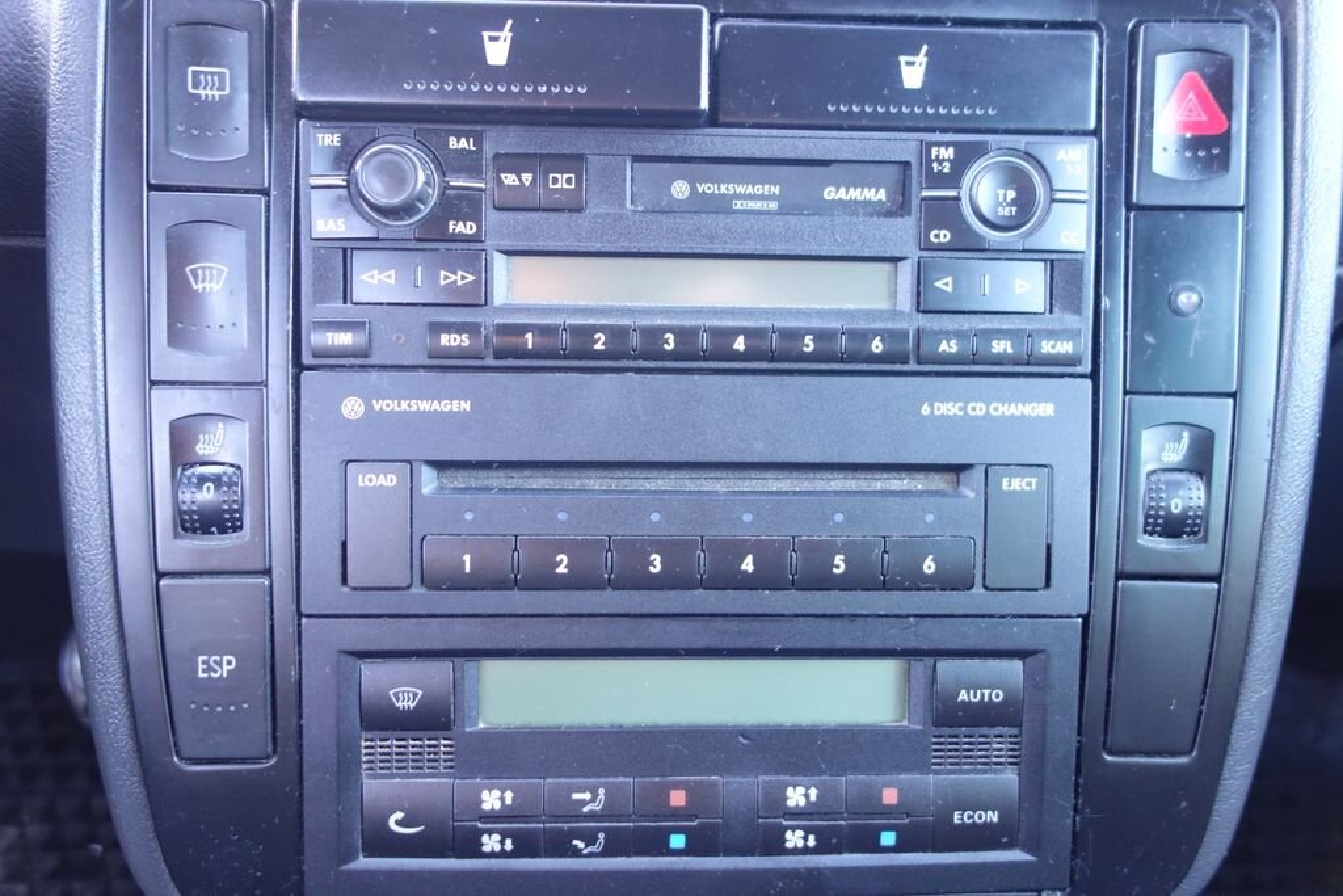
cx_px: 672
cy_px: 448
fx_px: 1045
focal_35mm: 28
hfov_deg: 65.5
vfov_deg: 46.4
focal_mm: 10.4
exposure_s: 1/30
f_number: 1.8
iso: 640
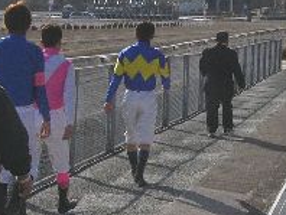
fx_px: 1282
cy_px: 40
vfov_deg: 9.6
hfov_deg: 12.7
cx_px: 188
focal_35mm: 155
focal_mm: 8
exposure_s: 1/1600
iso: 100
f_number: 8
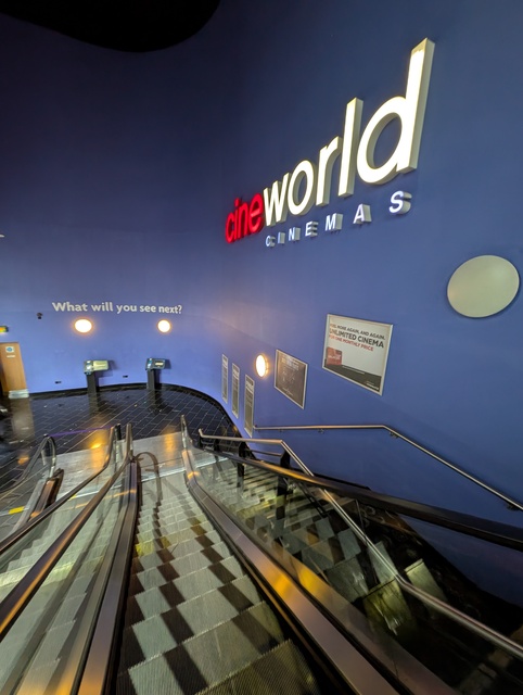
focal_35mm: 12
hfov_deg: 94.6
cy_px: 348
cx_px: 262
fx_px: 241
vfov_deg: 110.5
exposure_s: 1/25
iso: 196
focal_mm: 2.23
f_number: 1.95
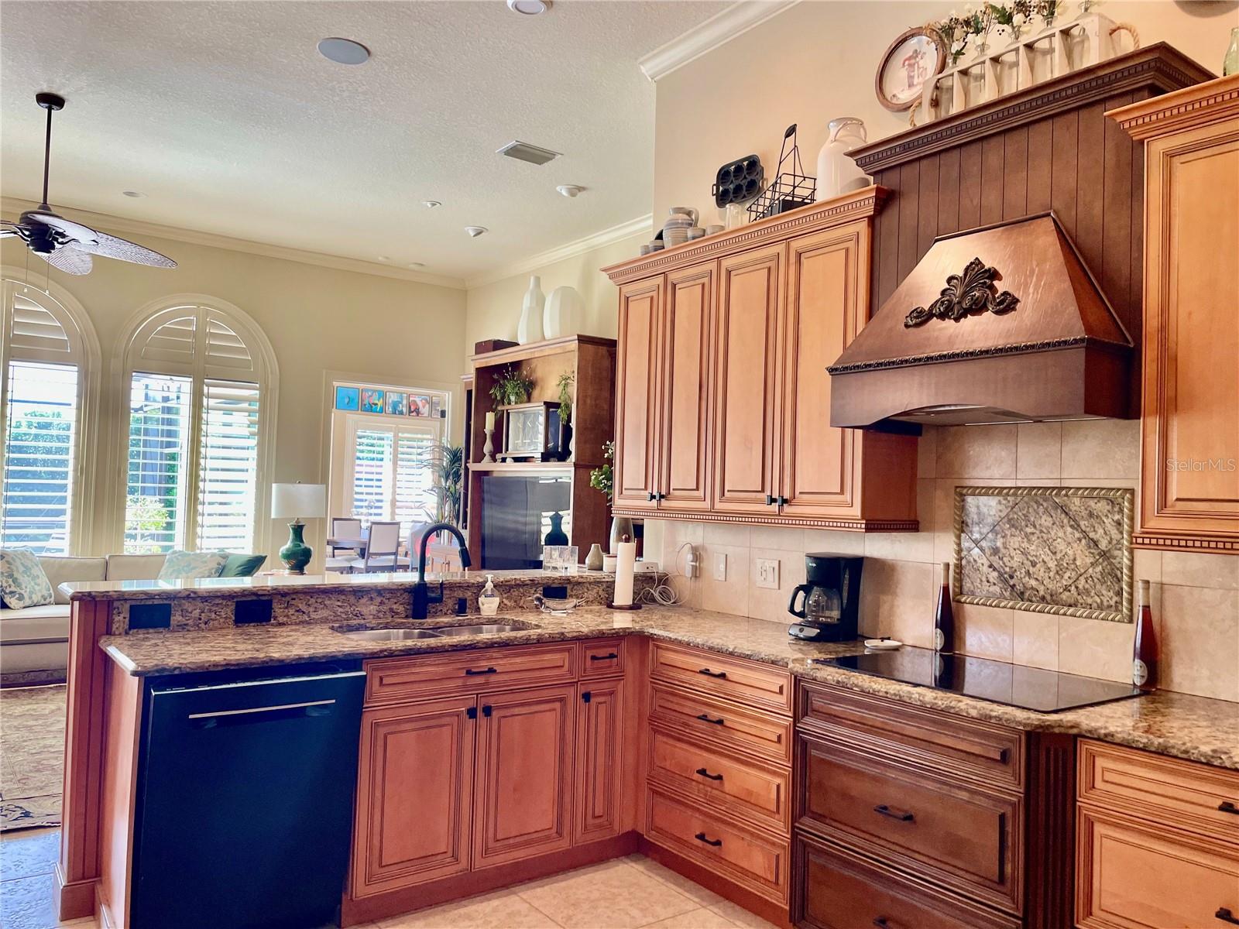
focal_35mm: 26
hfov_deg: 67.3
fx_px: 931
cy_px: 464
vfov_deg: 53.1
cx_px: 620
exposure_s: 1/60
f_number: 1.6
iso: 80
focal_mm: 4.2
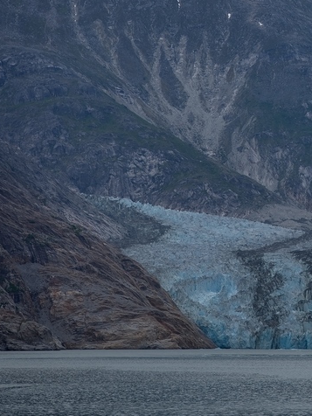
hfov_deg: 6.7
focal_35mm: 220
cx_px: 459
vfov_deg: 9.0
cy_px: 87
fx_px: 2644
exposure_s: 1/250
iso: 100
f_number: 8
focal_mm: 85
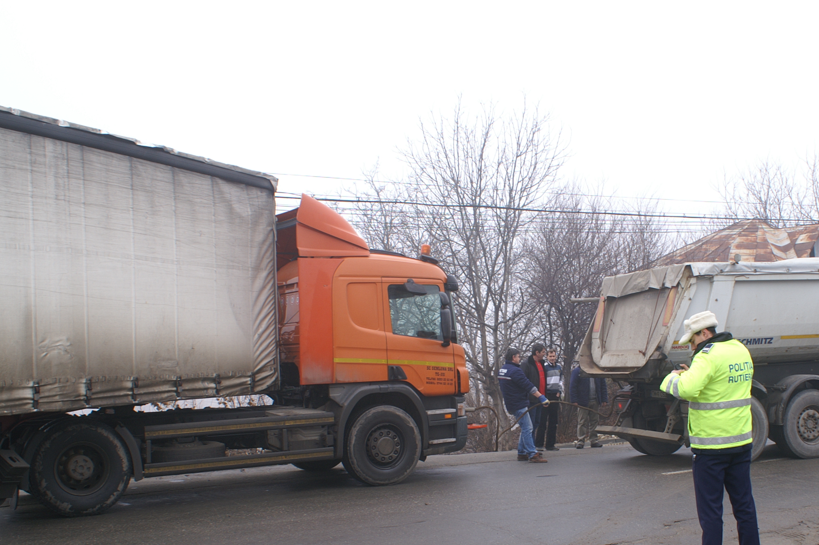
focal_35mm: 42
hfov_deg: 45.8
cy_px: 377
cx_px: 535
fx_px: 955
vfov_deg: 31.5
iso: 100
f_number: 8
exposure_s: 1/60
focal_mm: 20
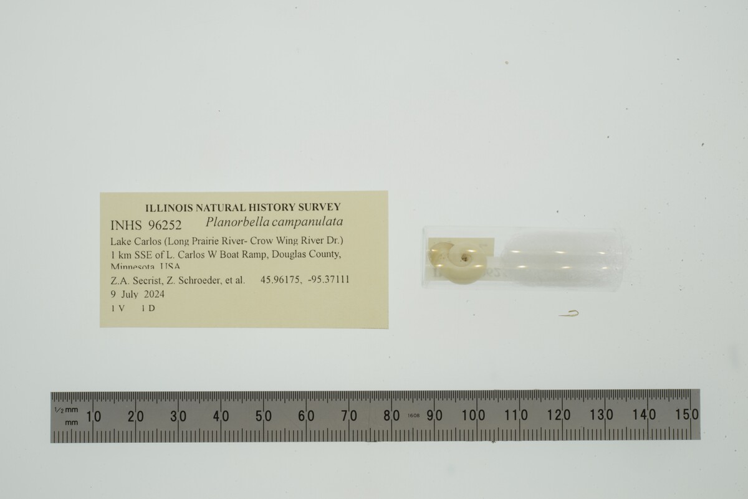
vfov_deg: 22.6
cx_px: 374
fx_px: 1247
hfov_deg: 33.4
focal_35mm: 60
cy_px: 250
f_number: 32
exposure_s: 1/13
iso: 100
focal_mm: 60
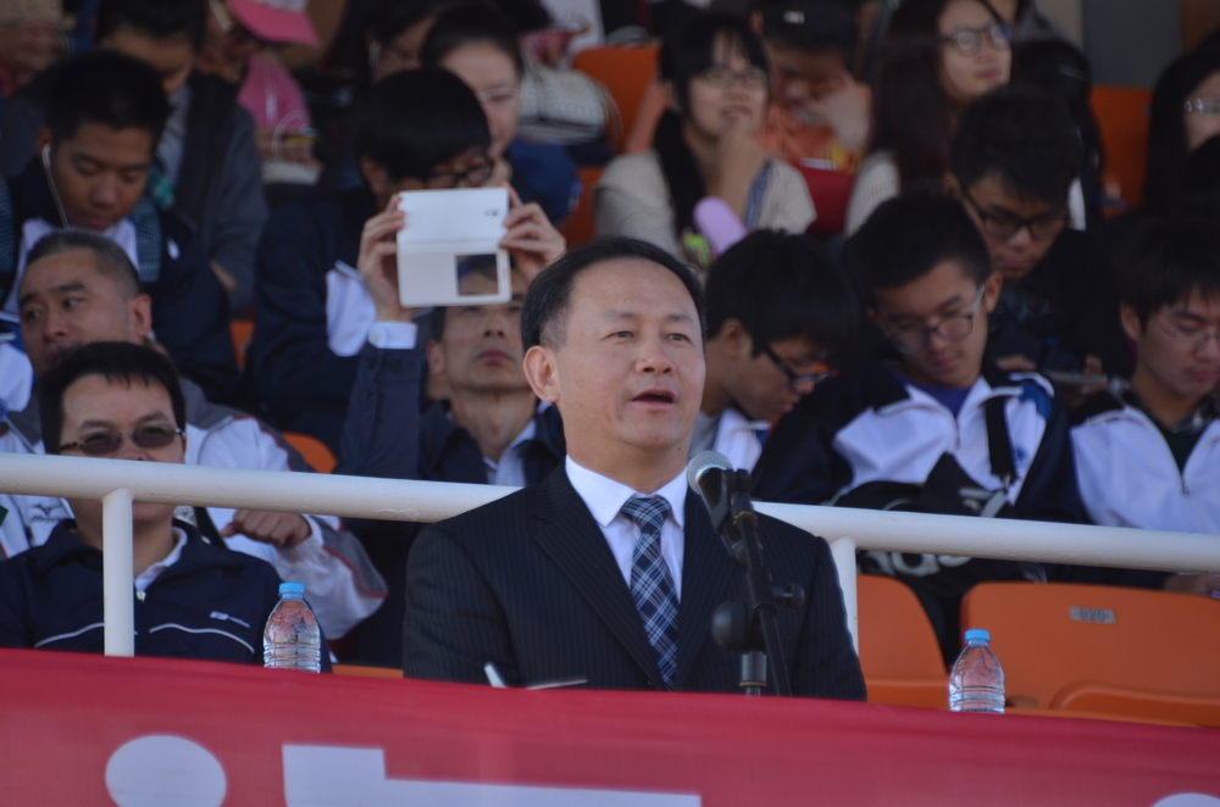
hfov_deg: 4.6
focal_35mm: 450
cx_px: 610
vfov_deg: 3.0
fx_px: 15216
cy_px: 404
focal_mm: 300
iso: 200
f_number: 5.6
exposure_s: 1/500
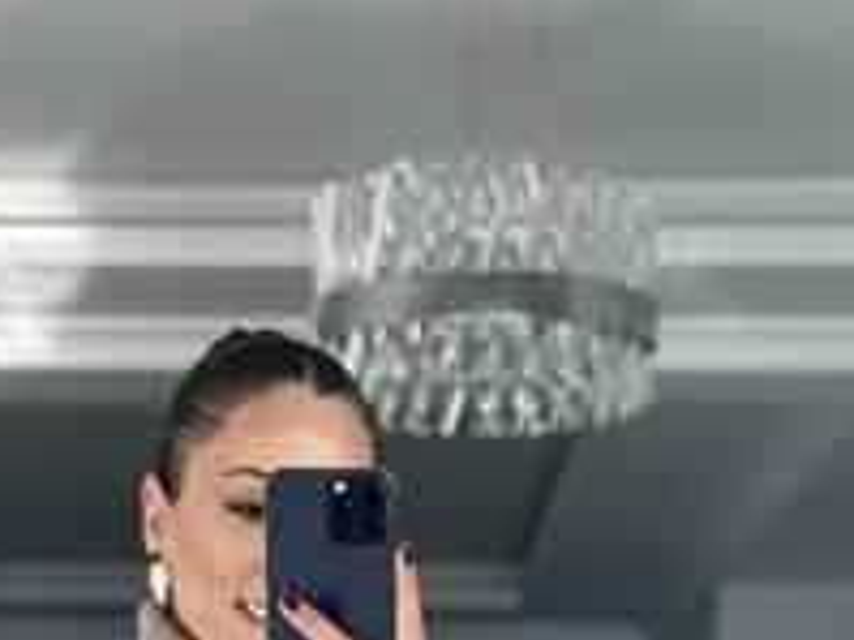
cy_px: 1044
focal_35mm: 122
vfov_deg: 11.5
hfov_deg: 16.0
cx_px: 172
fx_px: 3008
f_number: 1.78
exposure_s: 1/172
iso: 80
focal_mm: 6.86
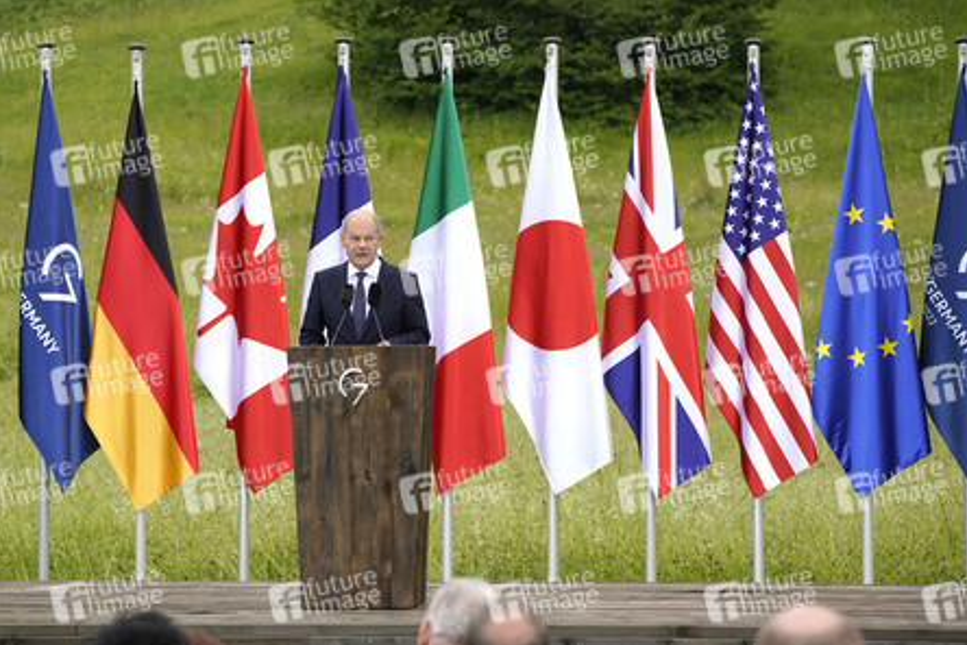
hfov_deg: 15.0
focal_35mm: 137
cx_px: 485
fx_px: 3680
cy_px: 325
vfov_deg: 10.0
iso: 400
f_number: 5.6
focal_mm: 135
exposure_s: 1/640
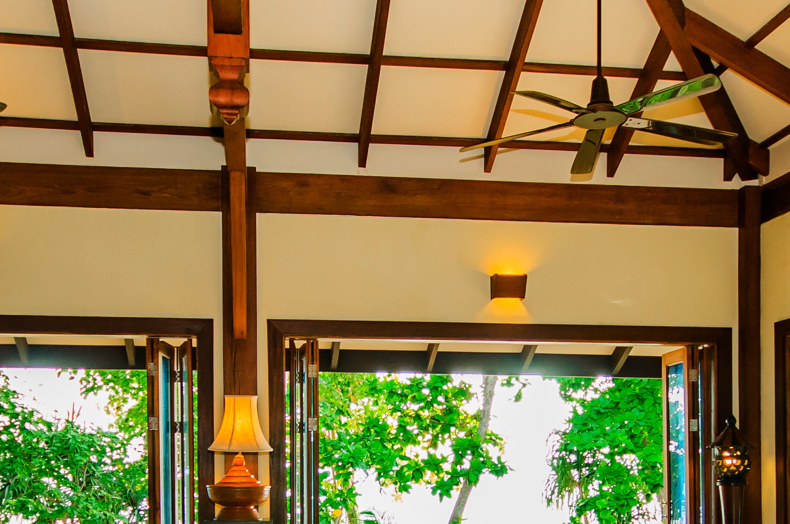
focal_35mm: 43
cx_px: 386
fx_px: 942
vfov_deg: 29.7
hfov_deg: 45.5
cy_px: 478
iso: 200
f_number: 4
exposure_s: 1/40
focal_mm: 10
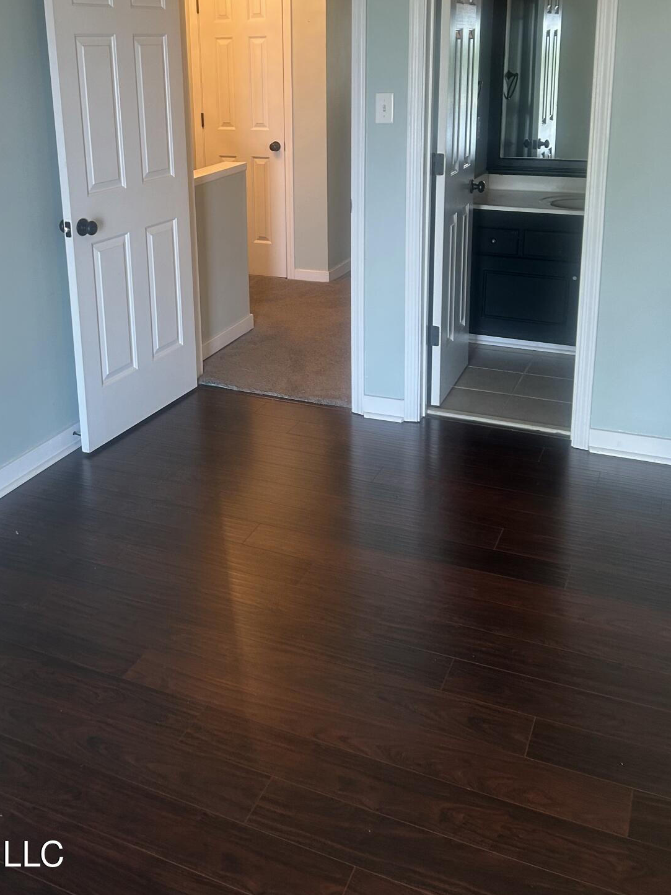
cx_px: 274
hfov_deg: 39.5
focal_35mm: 36
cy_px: 291
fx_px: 930
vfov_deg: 50.3
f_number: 1.5
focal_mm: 5.7
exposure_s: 1/60
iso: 125
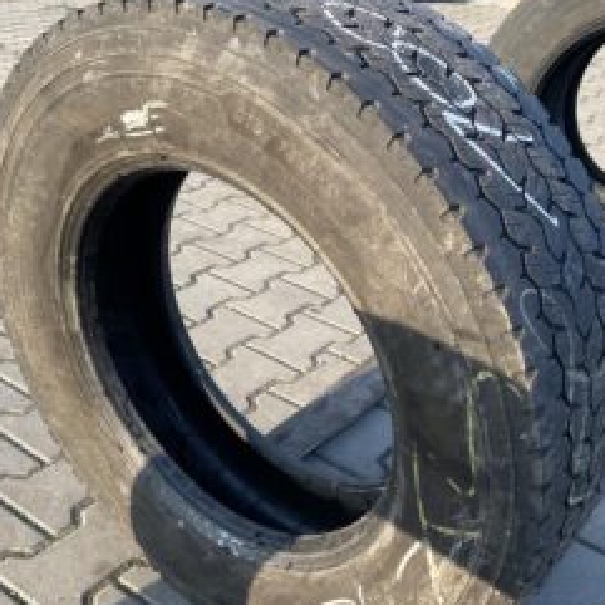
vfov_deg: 40.9
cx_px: 276
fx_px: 811
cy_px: 340
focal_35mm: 41
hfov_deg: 40.9
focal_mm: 4.25
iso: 32
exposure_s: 1/485
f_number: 1.8
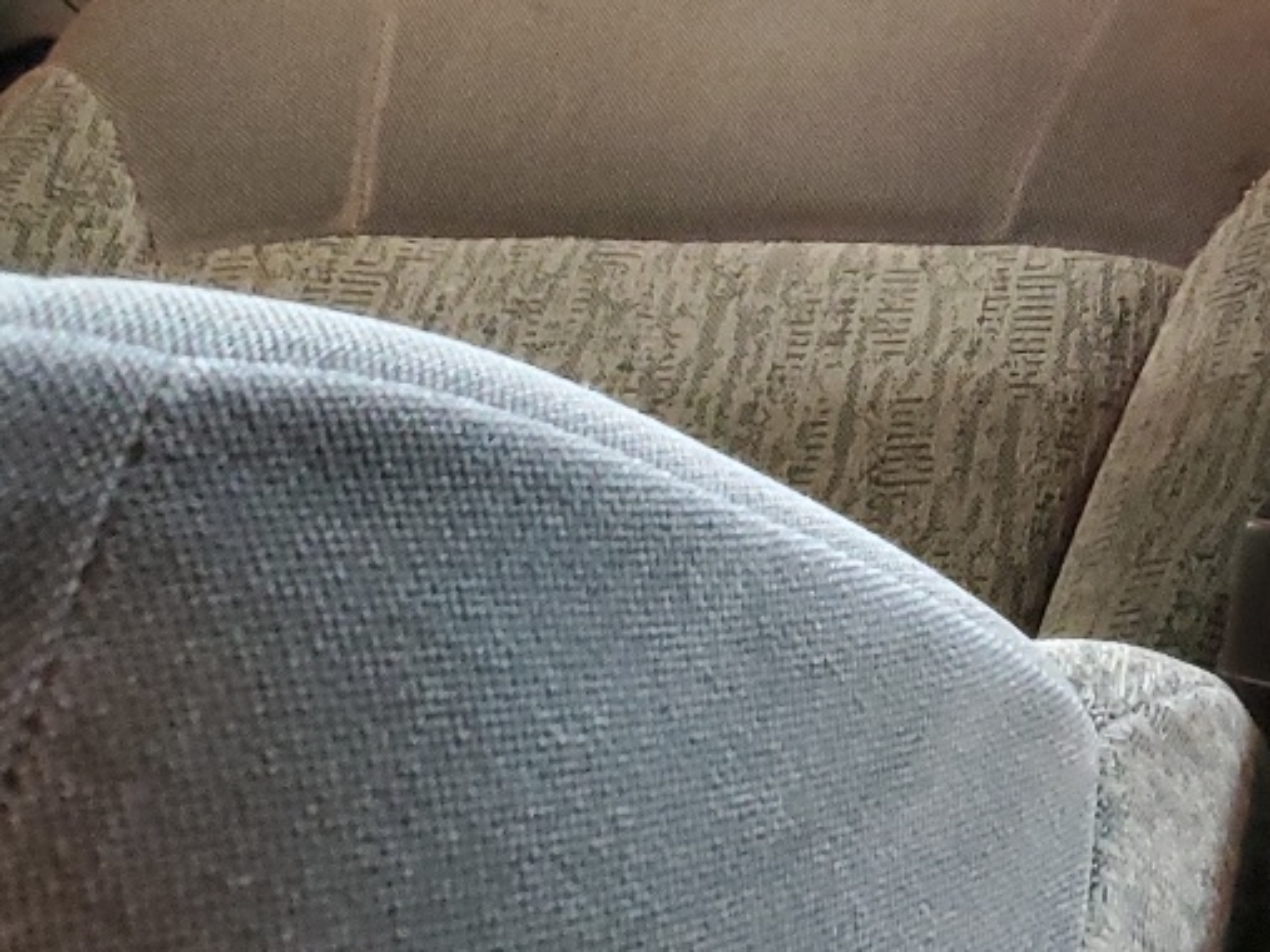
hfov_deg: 21.6
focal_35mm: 82
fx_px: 3008
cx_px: 1633
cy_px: -243
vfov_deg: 17.0
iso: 300
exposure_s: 1/24
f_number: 1.5
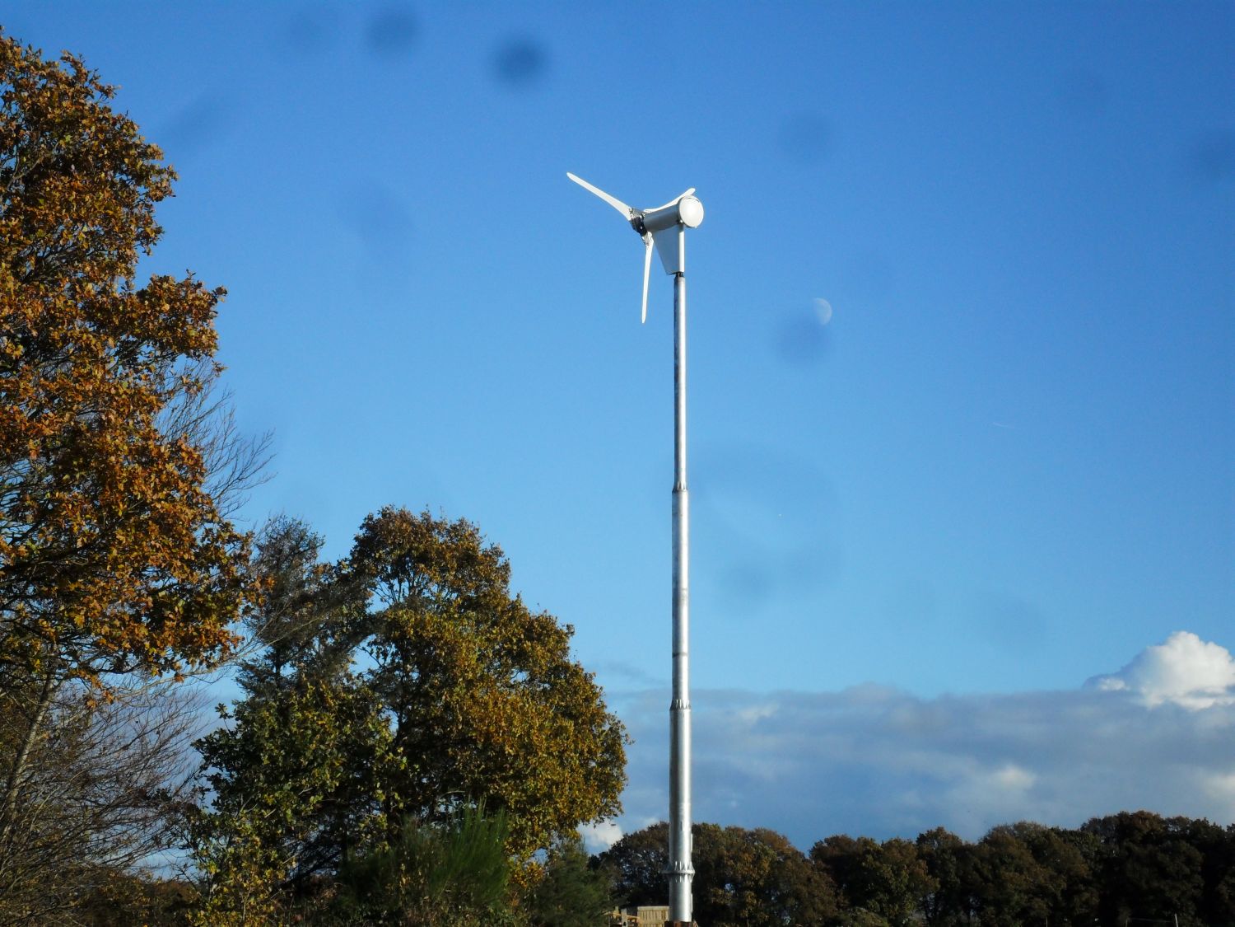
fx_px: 3068
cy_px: 464
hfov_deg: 22.8
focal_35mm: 86
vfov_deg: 17.2
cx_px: 618
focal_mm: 15.4
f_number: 4.3
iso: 100
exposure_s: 1/1000
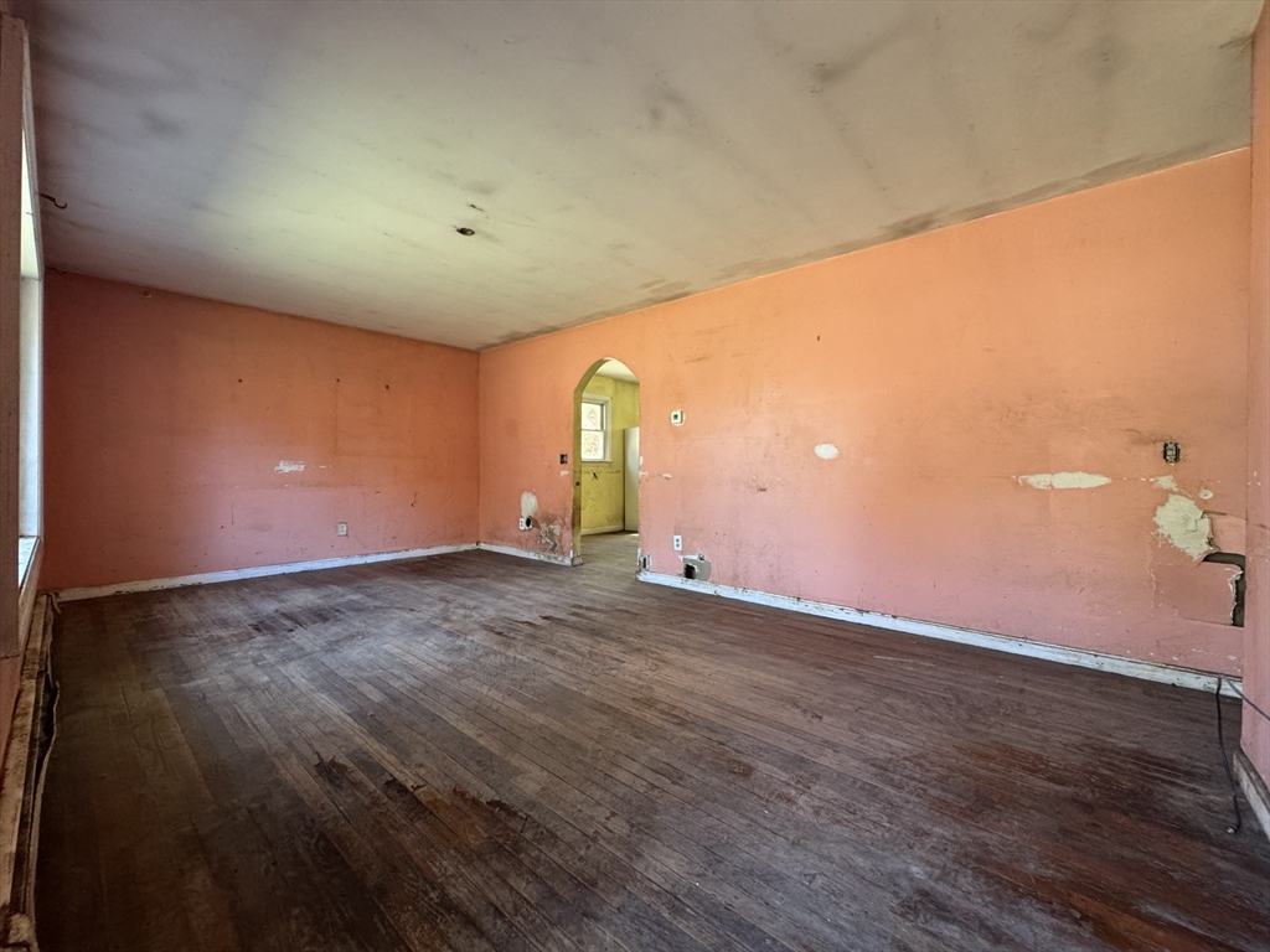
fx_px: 514
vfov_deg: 85.7
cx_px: 635
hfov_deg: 102.1
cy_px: 476
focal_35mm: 14
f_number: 2.2
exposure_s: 1/99
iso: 320
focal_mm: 2.22
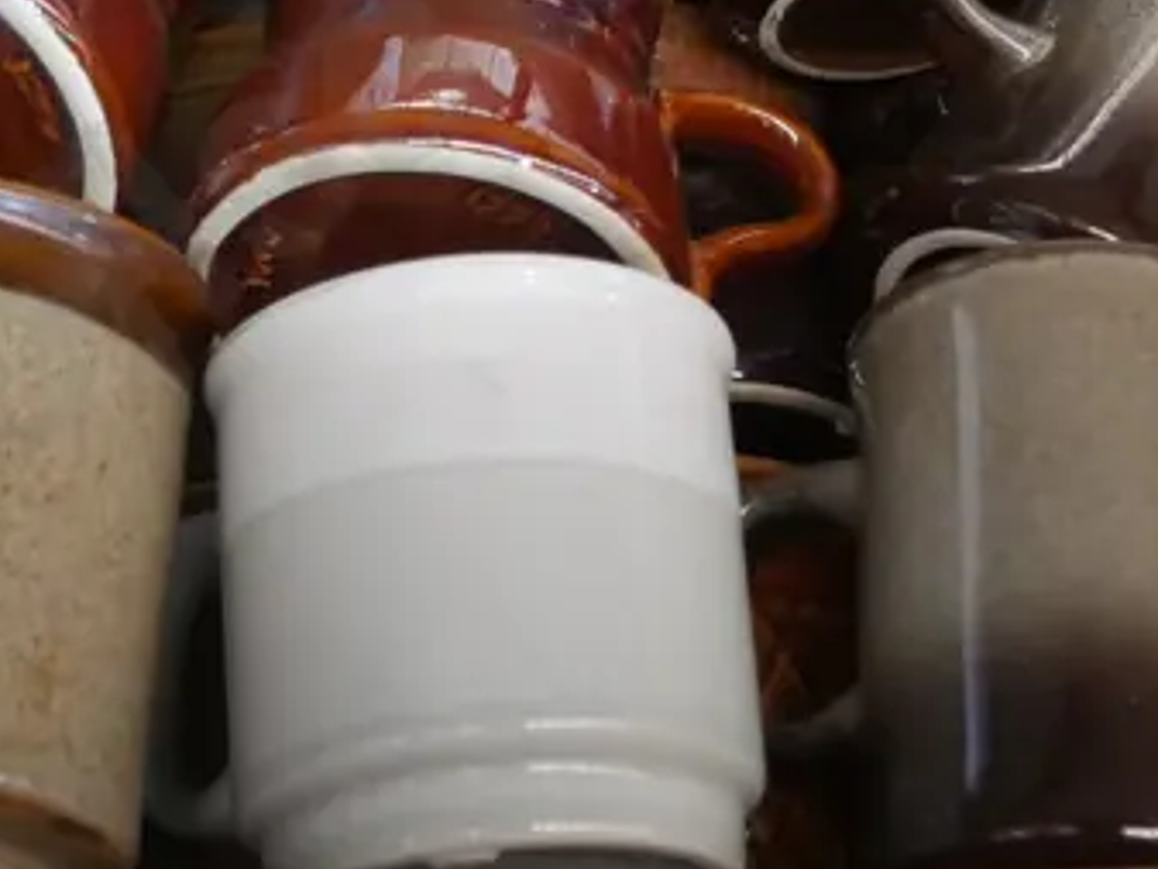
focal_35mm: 85
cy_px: -46
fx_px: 2844
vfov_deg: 16.9
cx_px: 564
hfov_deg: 23.0
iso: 2500
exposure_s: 1/60
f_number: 3.5
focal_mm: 14
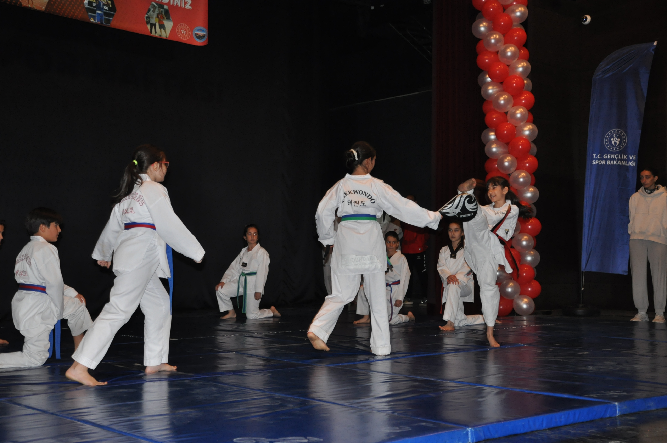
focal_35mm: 45
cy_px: 222
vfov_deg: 29.8
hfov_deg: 43.7
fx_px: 833
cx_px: 334
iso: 800
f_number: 4
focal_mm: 30
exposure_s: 1/60
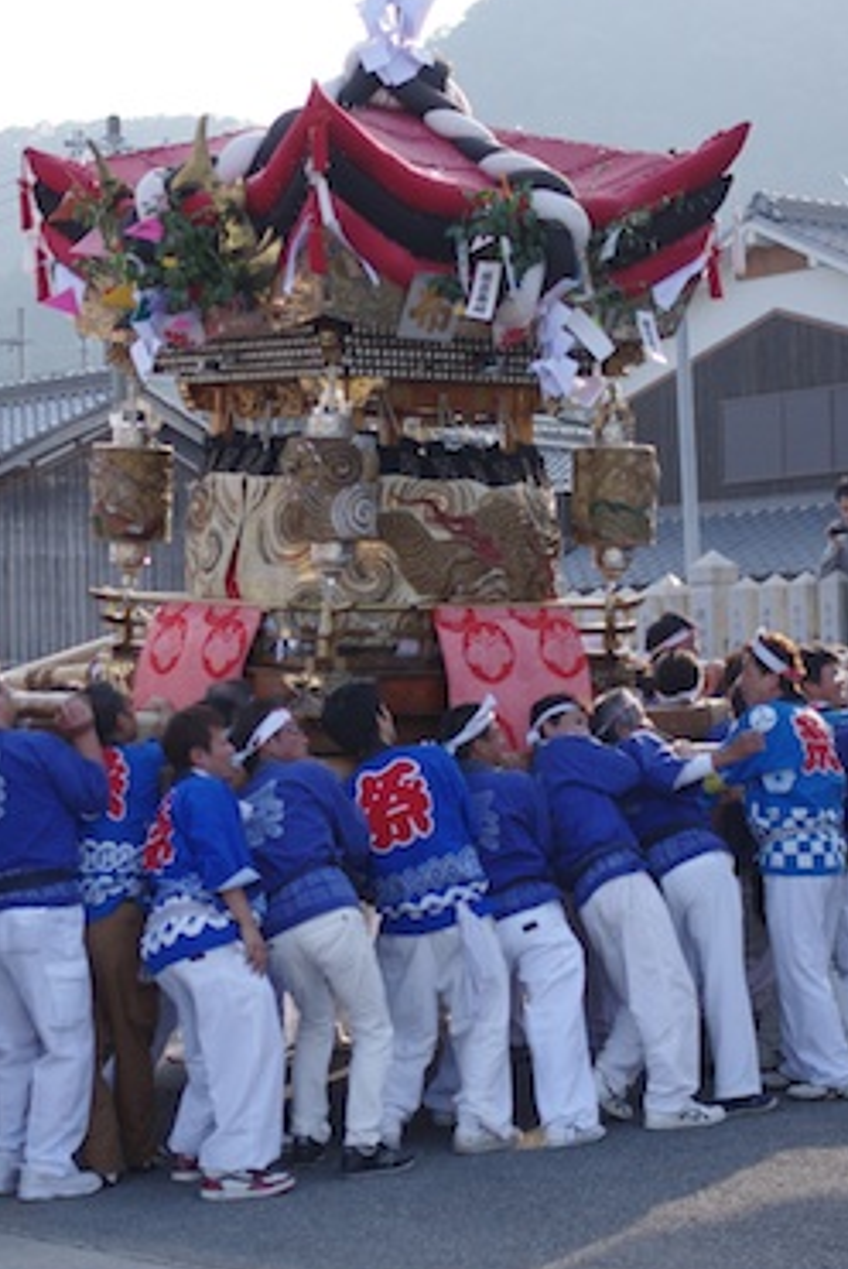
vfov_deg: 24.2
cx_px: 233
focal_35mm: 84
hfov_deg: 16.2
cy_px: 636
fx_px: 2962
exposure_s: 1/2000
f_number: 2.4
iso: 400
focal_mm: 35
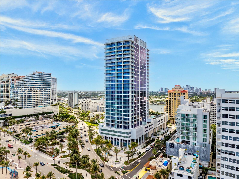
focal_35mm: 24
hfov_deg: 71.6
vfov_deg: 56.7
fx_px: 166
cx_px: 120
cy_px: 90
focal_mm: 12.29
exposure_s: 1/800
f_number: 5.6
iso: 100
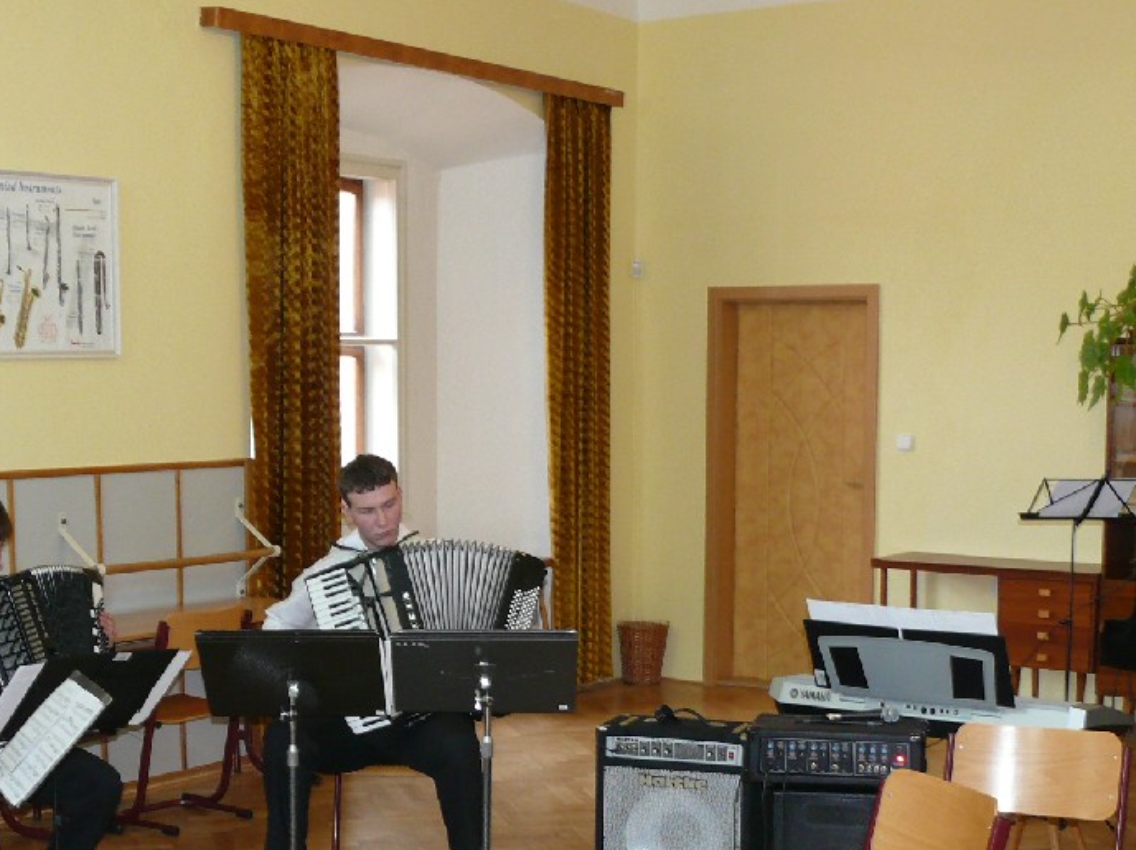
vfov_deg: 23.6
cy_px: 702
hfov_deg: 31.7
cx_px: 523
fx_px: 2001
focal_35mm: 61
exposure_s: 1/30
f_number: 2.8
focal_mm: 7.4
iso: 200
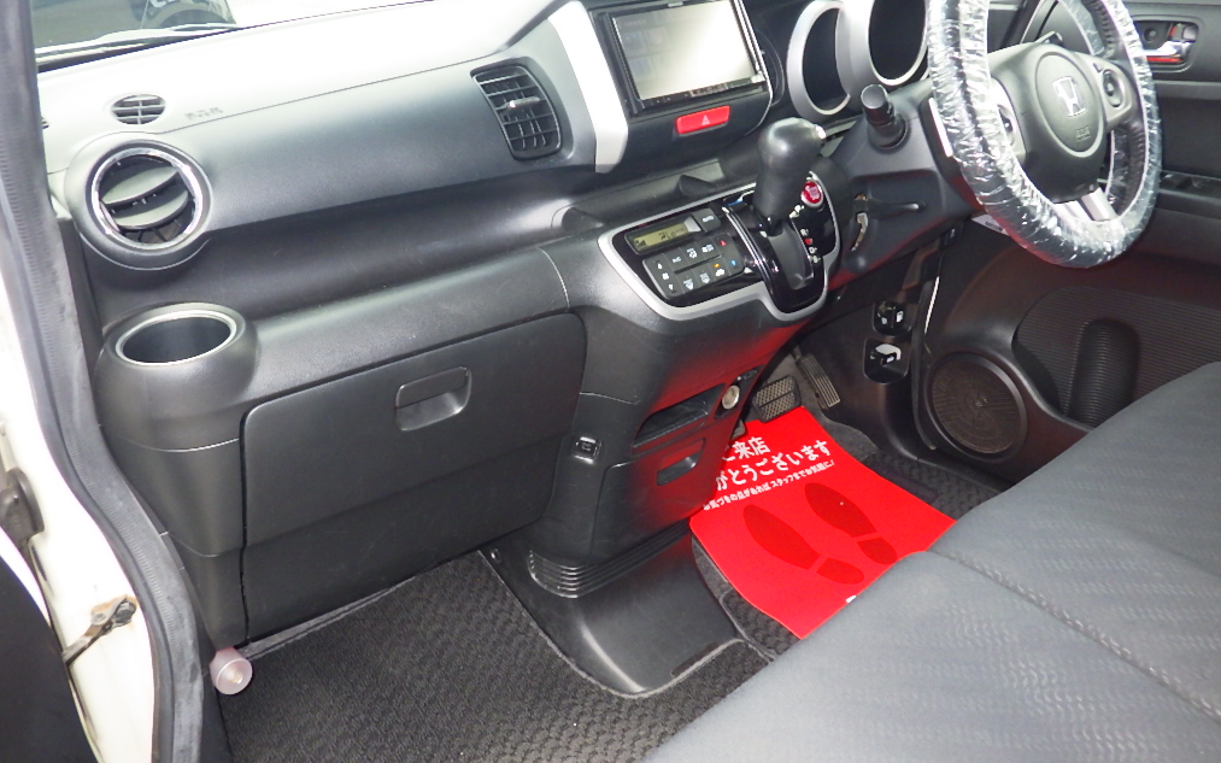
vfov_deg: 41.8
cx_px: 611
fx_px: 998
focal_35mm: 30
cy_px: 353
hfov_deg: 62.9
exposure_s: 1/125
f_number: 3.5
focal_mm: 5
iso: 250
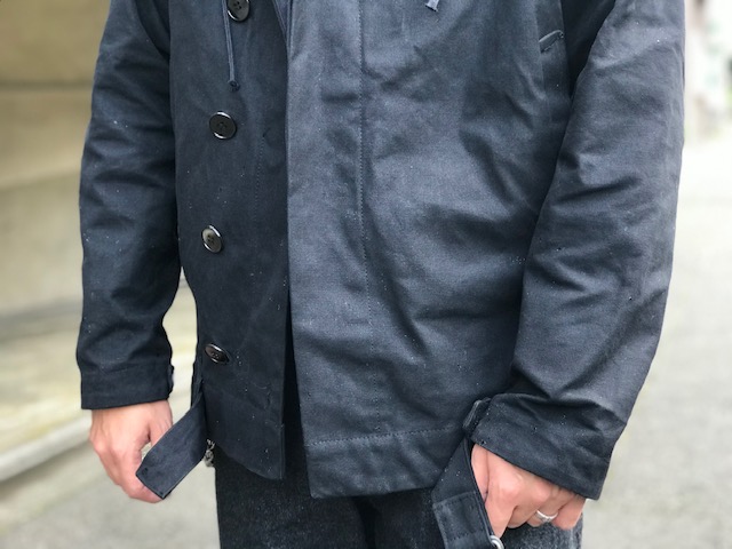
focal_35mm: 57
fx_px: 1205
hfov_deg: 33.8
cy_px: 274
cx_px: 366
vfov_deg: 25.7
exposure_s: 1/50
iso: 64
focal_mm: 6.6
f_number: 2.8
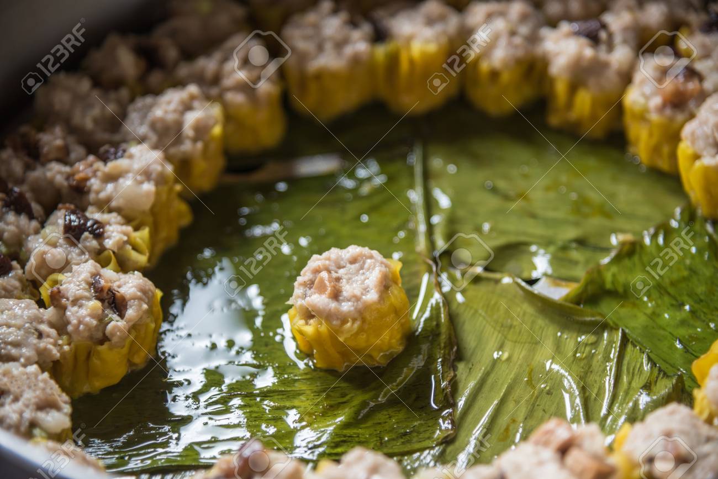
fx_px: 2094
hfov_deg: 19.5
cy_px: 240
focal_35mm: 105
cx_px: 359
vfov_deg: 13.0
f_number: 4
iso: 250
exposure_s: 1/100
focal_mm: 105
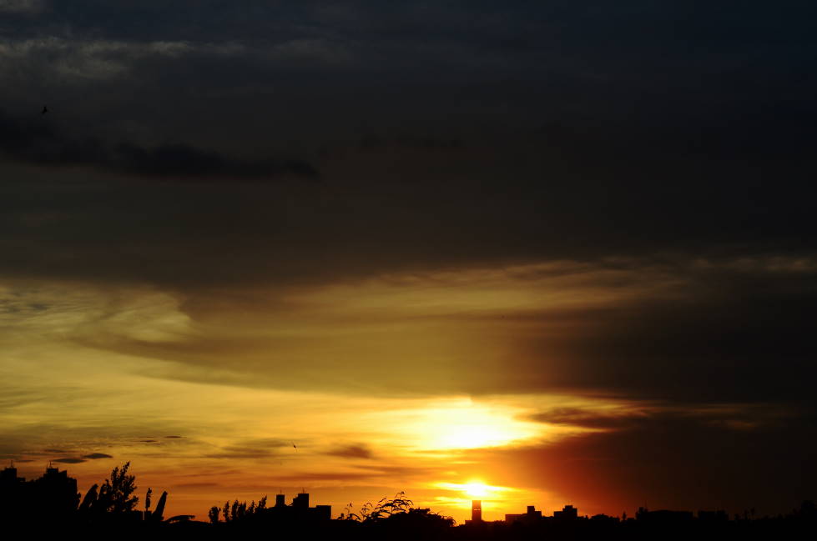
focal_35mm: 82
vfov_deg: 16.5
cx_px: 408
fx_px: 1869
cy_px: 270
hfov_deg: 24.7
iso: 200
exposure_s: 1/250
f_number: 14
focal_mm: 55
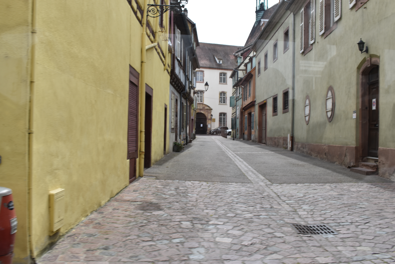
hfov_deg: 57.2
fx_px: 362
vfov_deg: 40.0
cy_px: 132
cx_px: 198
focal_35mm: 33
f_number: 8
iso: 200
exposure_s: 1/250
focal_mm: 22
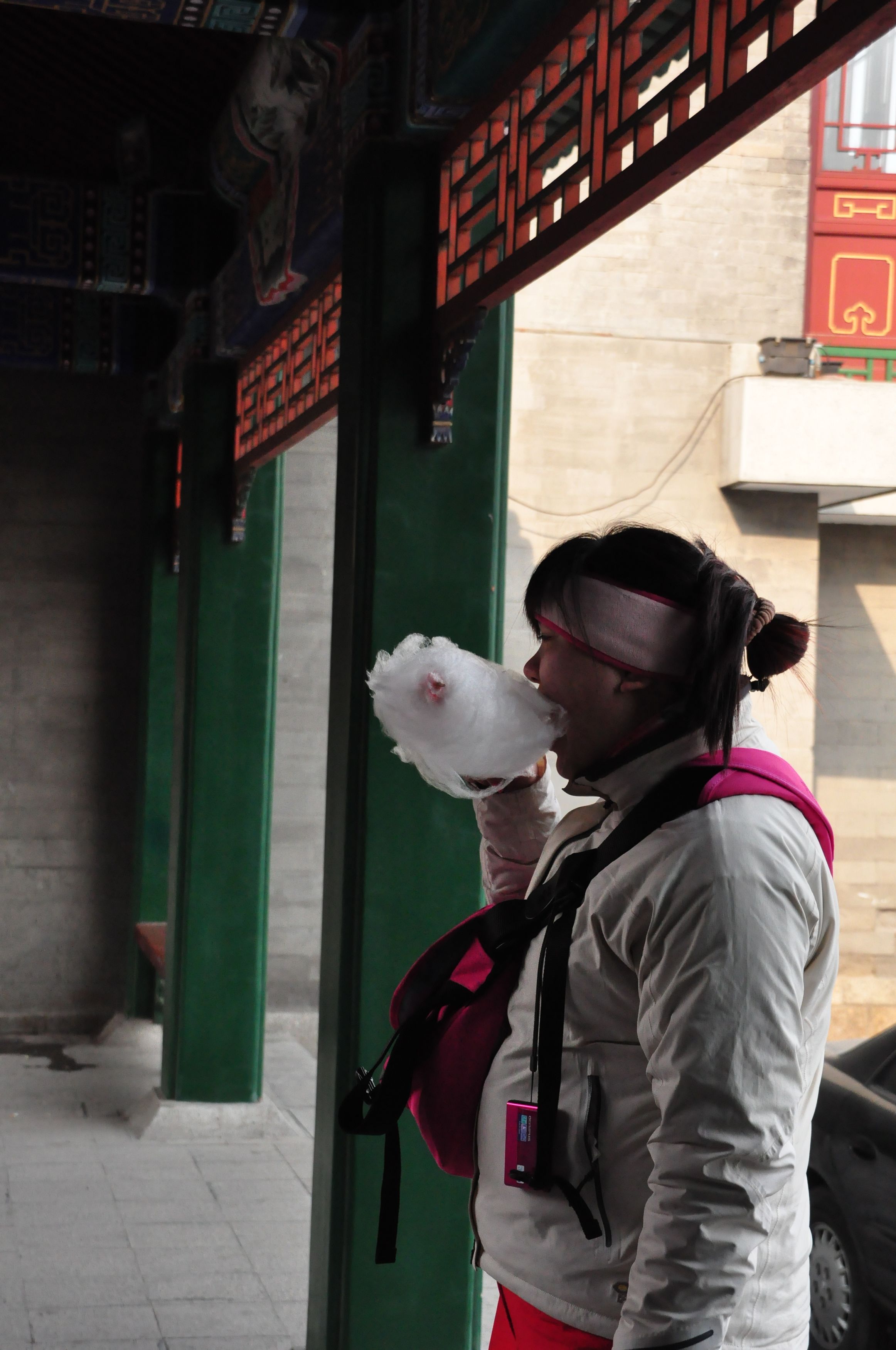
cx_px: 448
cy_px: 675
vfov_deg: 27.0
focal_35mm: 75
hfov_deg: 18.1
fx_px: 2808
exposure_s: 1/1250
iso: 1600
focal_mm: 50
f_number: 6.3
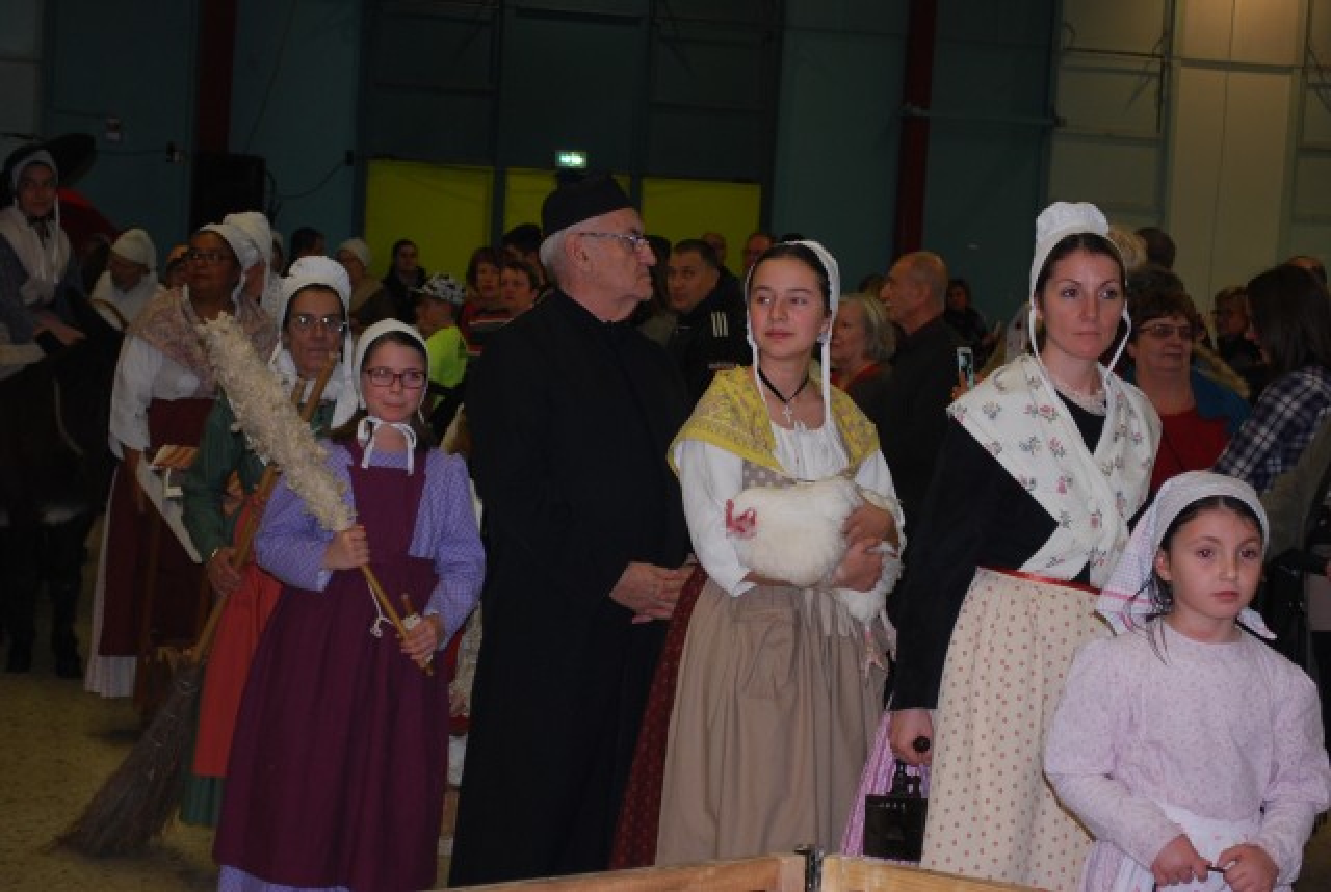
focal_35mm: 72
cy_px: 446
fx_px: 2666
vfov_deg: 19.0
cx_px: 666
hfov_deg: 28.0
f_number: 5.6
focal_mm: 48
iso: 360
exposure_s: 1/60
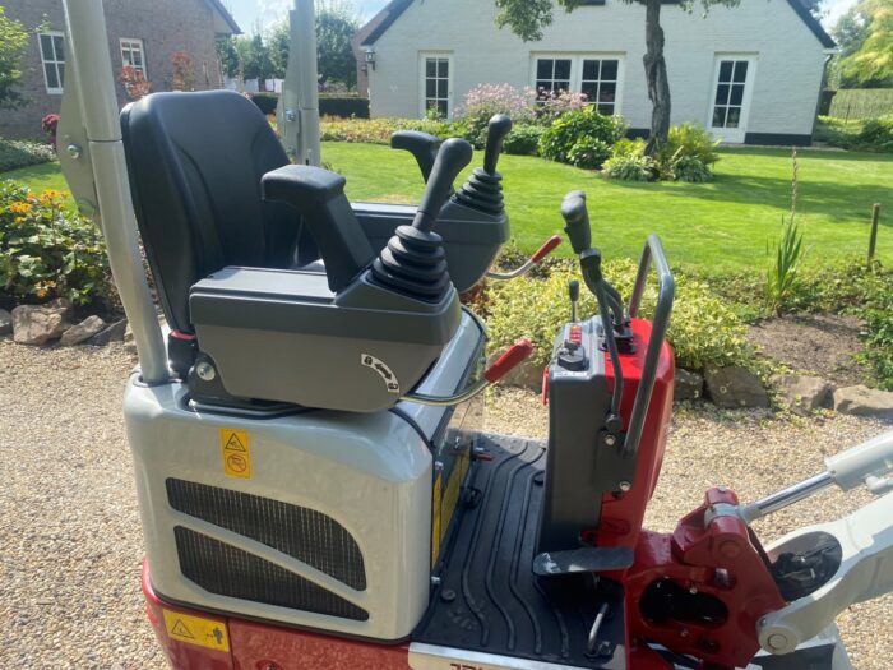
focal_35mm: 26
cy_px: 335
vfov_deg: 53.1
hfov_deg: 67.3
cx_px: 446
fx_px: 671
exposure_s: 1/1007
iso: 32
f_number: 1.8
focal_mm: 4.25
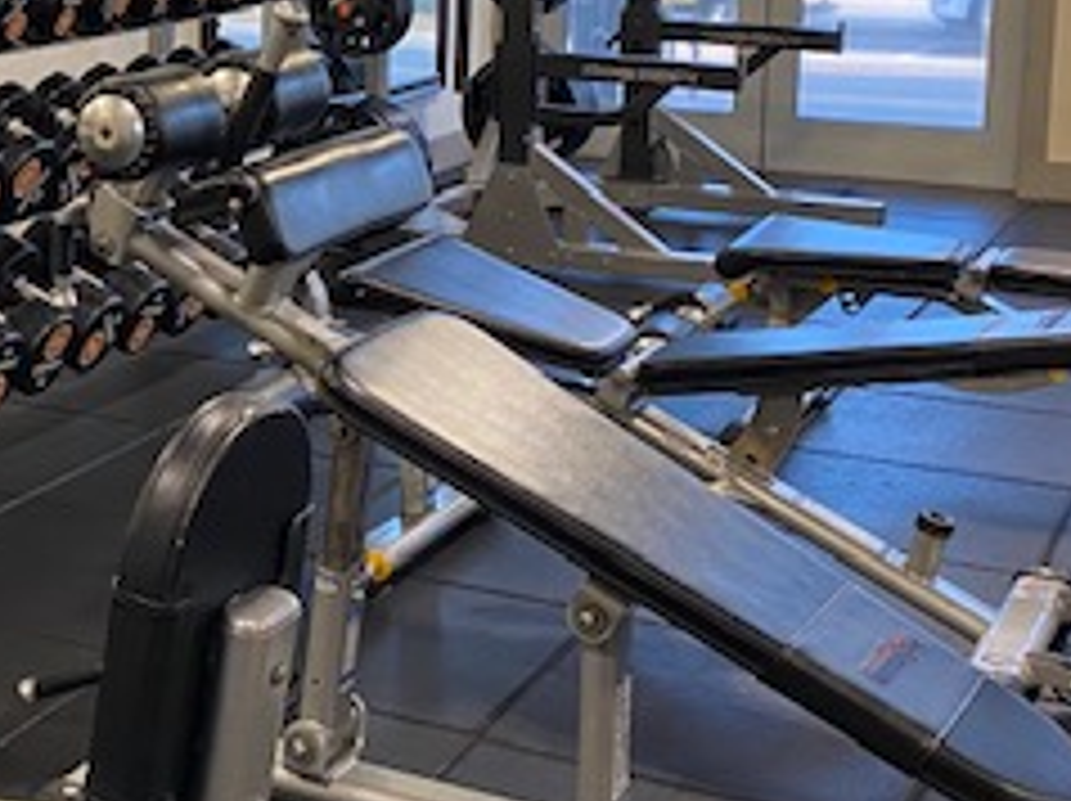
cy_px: 194
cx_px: 40
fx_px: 2164
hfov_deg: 26.5
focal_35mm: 70
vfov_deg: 20.8
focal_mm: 4.25
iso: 100
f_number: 1.8
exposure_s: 1/60
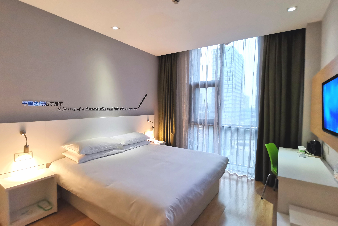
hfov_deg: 90.0
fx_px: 169
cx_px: 172
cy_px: 112
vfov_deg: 67.4
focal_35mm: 18
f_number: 2.2
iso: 320
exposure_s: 1/33.3
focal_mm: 2.23
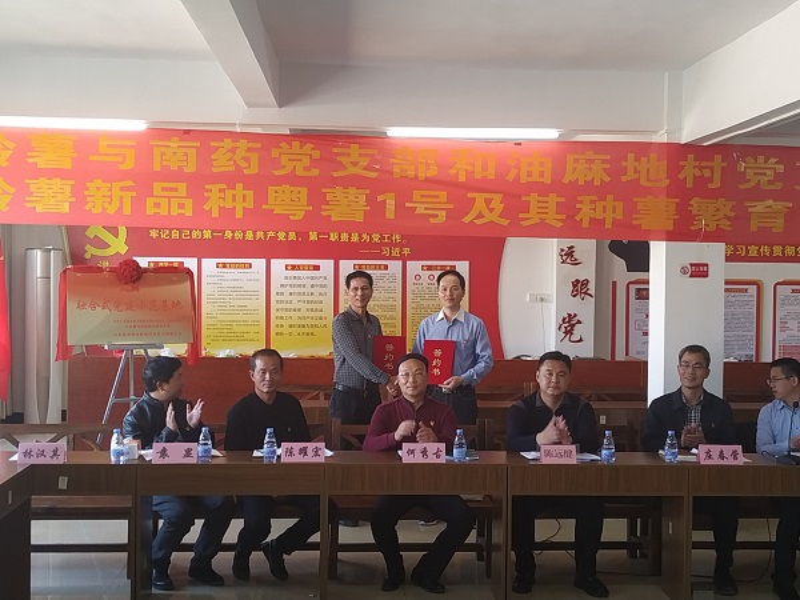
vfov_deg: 56.8
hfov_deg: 71.6
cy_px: 300
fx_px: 555
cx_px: 400
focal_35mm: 24
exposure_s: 1/33
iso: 125
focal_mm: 3.94
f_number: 1.9
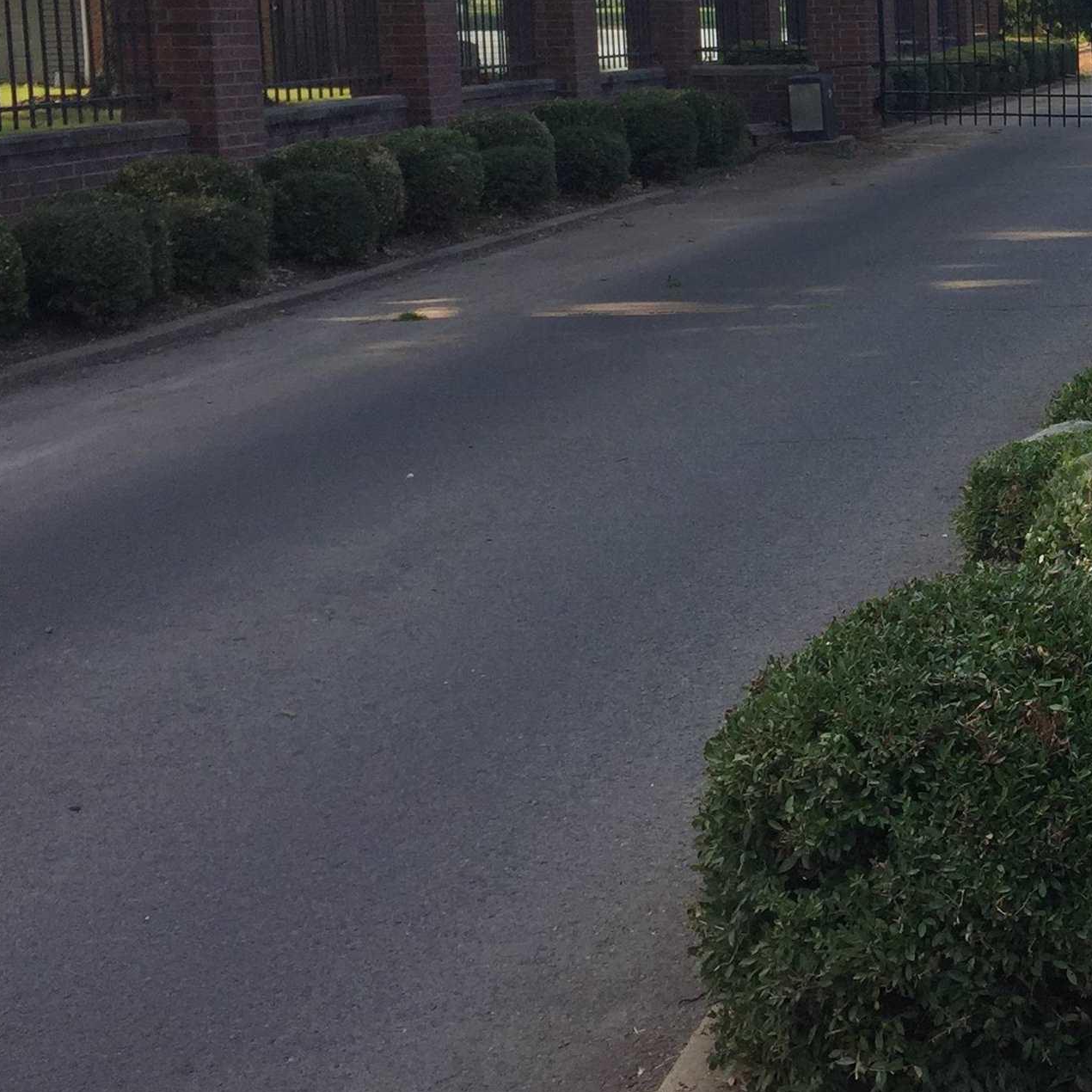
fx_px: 2213
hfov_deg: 25.0
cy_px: 272
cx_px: 1315
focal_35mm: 62
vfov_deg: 27.3
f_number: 2.2
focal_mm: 4.15
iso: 32
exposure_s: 1/879
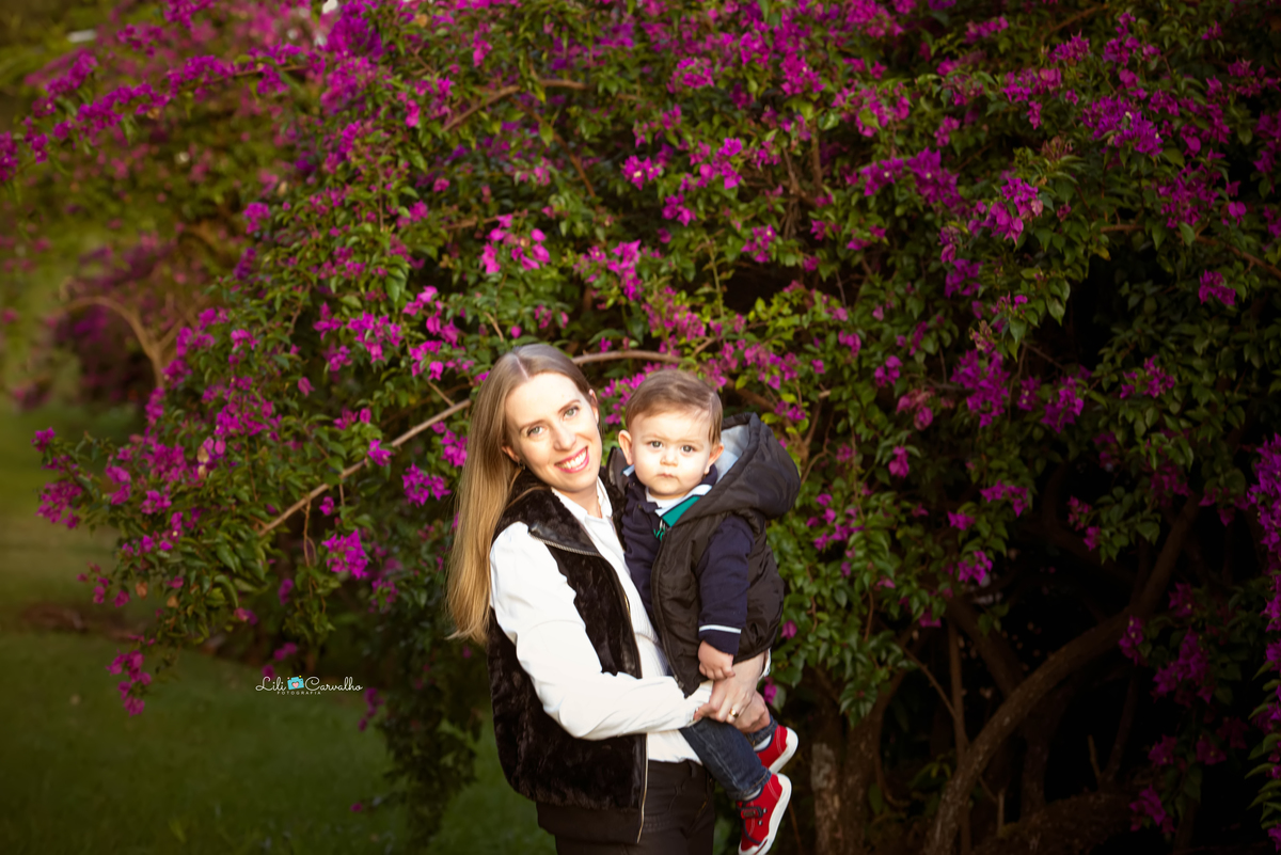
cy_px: 428
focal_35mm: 95
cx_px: 640
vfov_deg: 14.4
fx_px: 3381
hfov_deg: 21.5
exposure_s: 1/200
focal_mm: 95
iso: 1600
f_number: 6.3
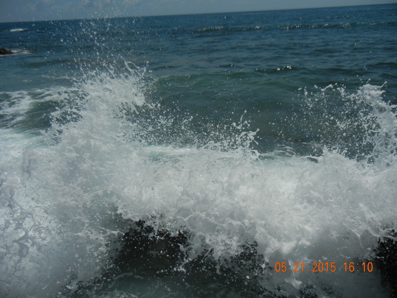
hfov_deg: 60.0
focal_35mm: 30
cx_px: 198
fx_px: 344
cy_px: 149
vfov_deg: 46.8
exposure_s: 1/1736
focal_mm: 5.4
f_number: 7
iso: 160
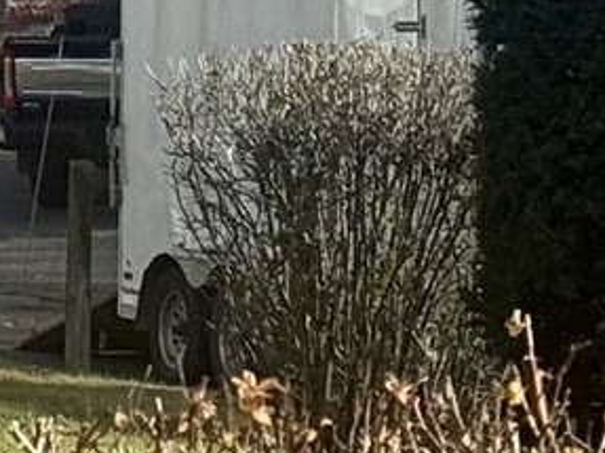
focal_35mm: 343
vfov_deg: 4.3
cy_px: -158
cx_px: -1503
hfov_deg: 5.3
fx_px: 5992
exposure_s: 1/2513
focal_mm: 6.76
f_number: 1.78
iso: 64
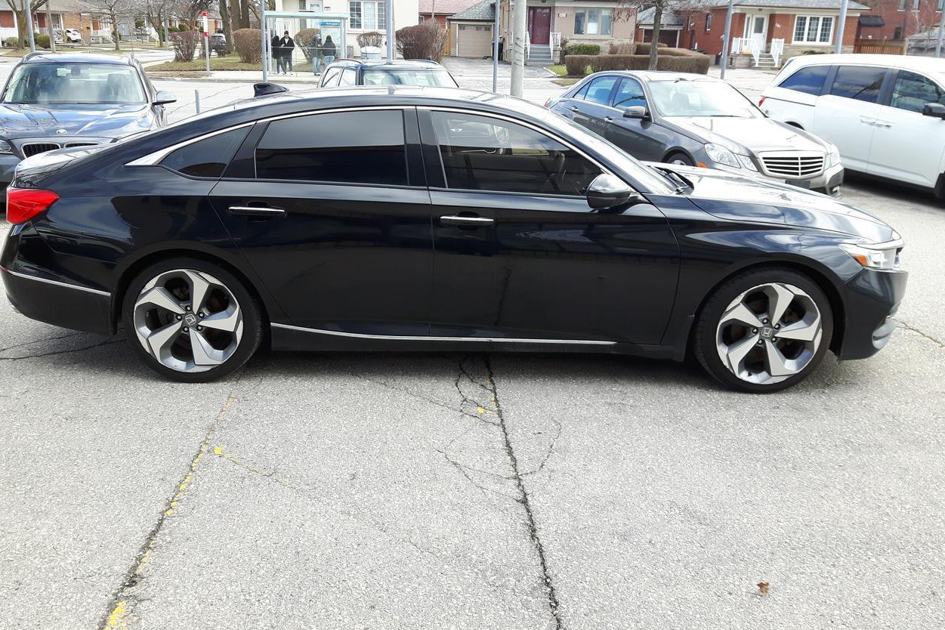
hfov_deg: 57.2
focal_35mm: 33
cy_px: 289
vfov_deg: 39.9
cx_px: 470
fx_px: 866
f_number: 1.9
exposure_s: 1/253
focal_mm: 3.7
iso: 40
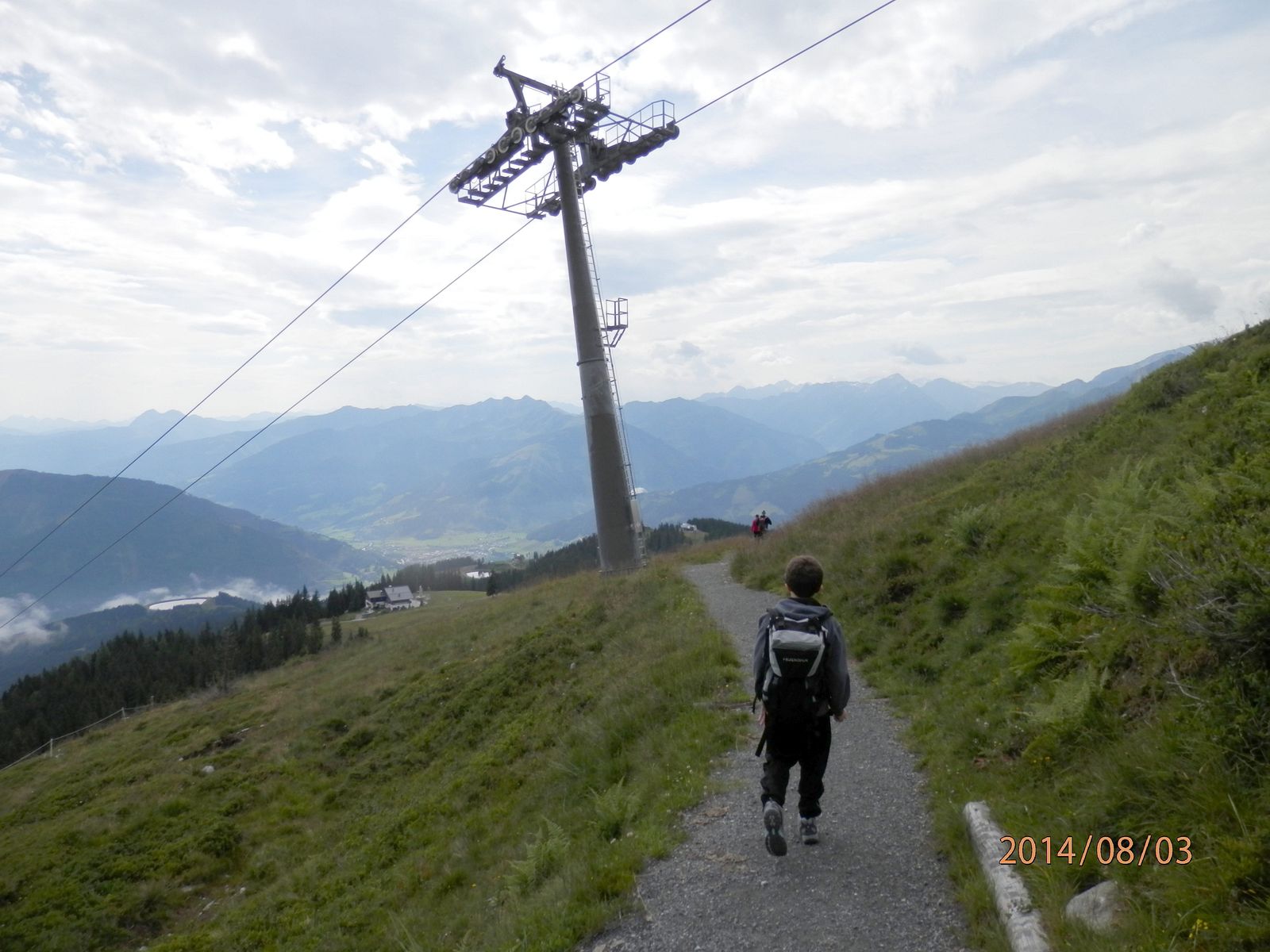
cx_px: 635
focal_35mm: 25
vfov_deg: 54.9
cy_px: 476
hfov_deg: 69.4
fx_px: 917
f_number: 8.7
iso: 80
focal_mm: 4.5
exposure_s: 1/200
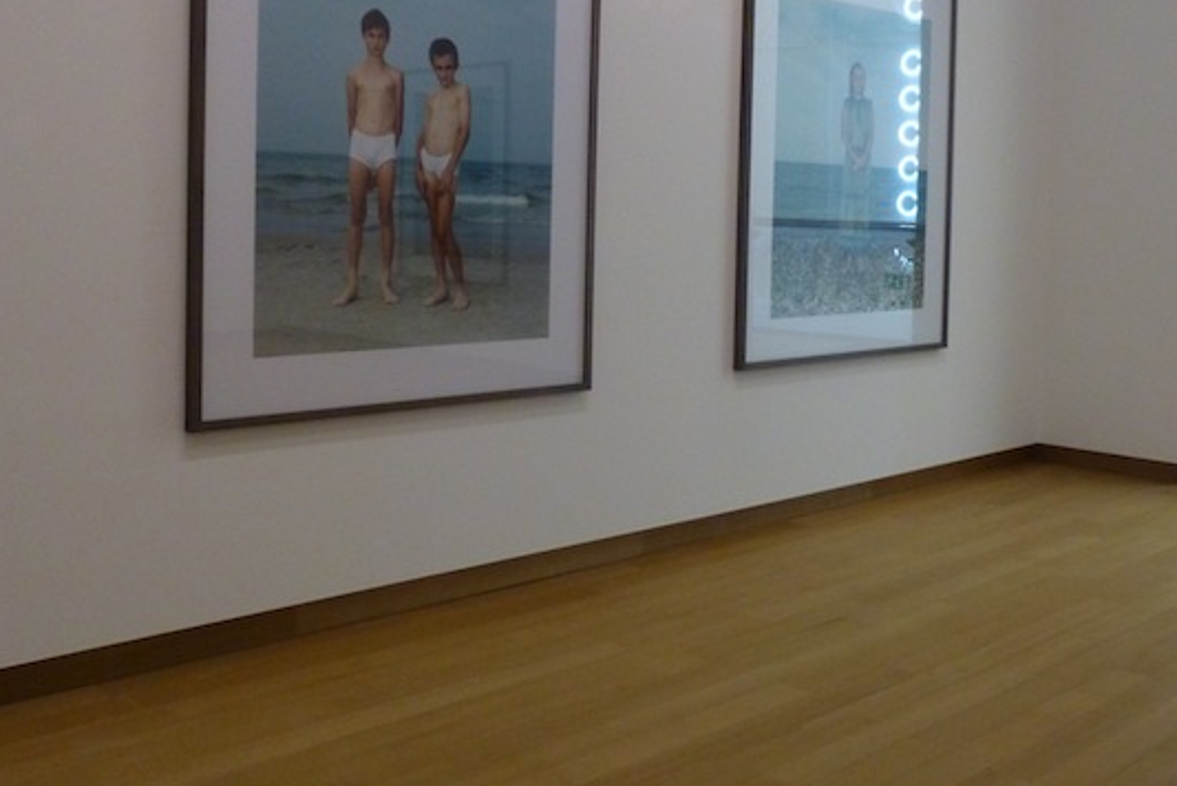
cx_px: 771
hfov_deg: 48.8
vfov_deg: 33.9
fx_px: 1276
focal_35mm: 39
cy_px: 252
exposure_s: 1/60
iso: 400
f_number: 3.1
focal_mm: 4.5
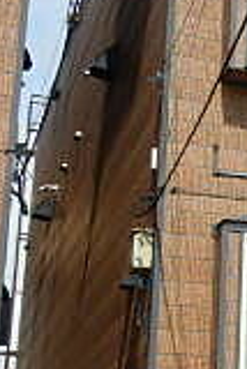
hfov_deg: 11.8
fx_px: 1027
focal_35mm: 100
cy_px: 205
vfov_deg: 20.4
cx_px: 536
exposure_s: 1/400
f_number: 2.8
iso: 125
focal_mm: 4.3
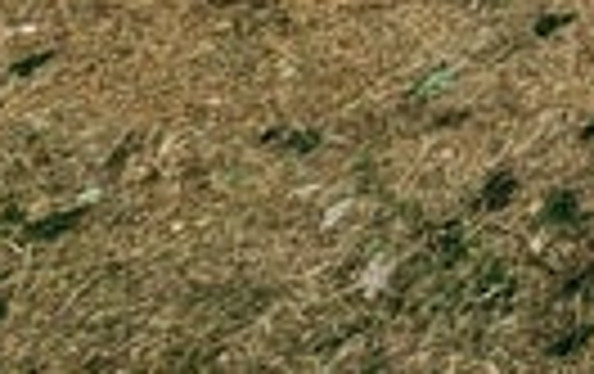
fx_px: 1330
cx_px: 1634
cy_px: -870
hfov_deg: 12.8
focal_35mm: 82
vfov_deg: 9.9
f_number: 1.95
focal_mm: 2.23
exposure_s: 1/1859
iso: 41
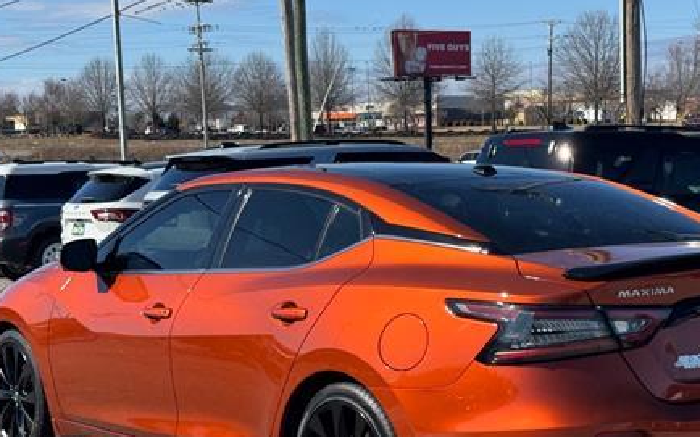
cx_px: 394
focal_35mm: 75
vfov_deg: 17.2
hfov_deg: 27.5
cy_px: 345
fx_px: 1430
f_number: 1.78
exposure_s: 1/3610
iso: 64
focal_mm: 6.76
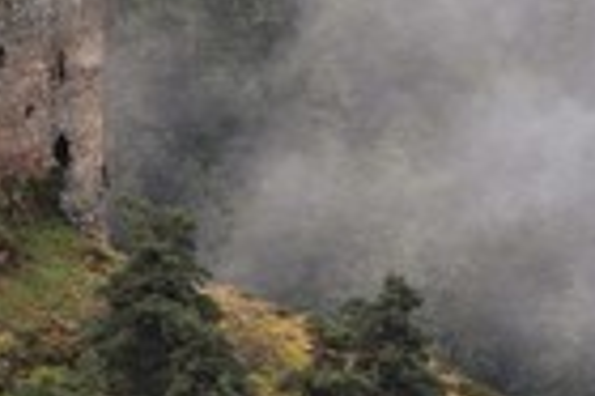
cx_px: 140
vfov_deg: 2.3
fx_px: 9922
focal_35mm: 601
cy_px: 179
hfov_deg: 3.4
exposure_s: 1/200
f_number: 7.1
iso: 800
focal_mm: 200
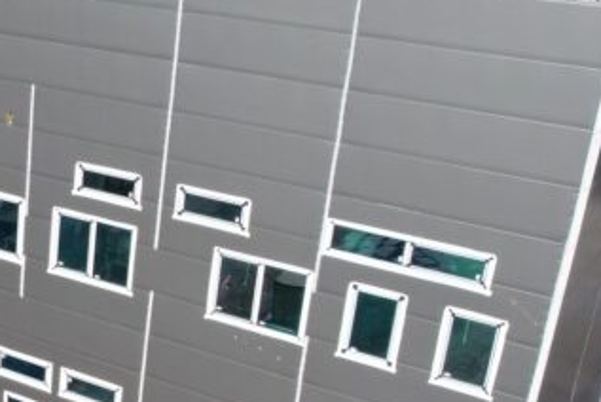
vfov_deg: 19.1
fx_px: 1186
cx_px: -148
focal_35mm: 71
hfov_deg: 25.2
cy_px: 316
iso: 100
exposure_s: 1/640
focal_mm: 8.38
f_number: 2.8
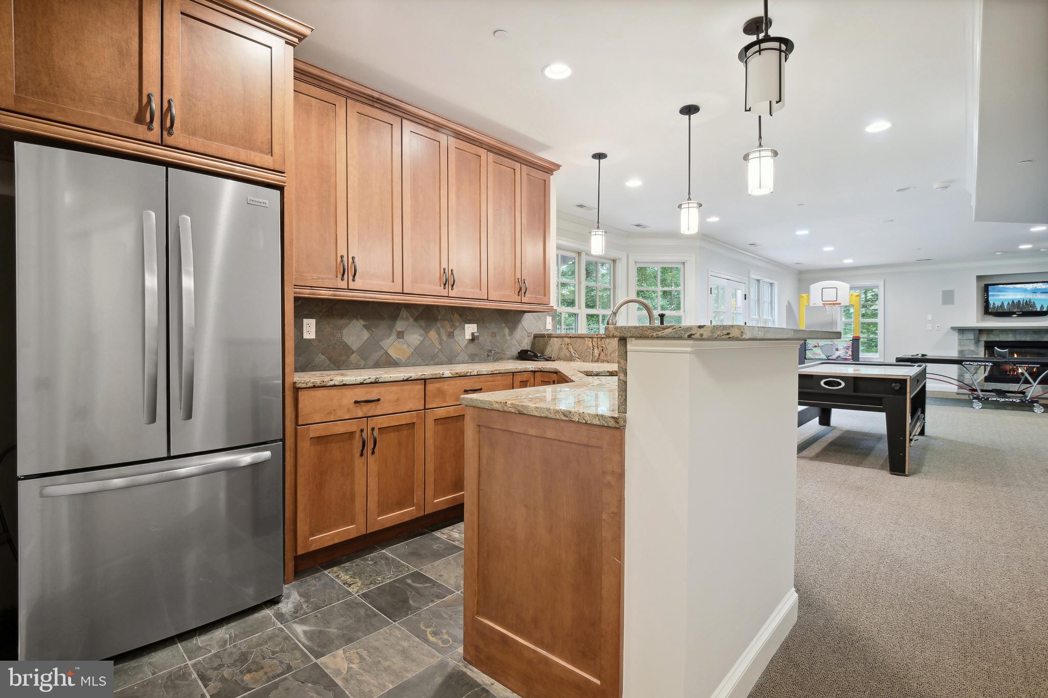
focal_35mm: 16
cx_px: 524
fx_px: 466
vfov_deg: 73.7
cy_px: 349
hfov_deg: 96.7
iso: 400
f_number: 8
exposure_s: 1/5
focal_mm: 16
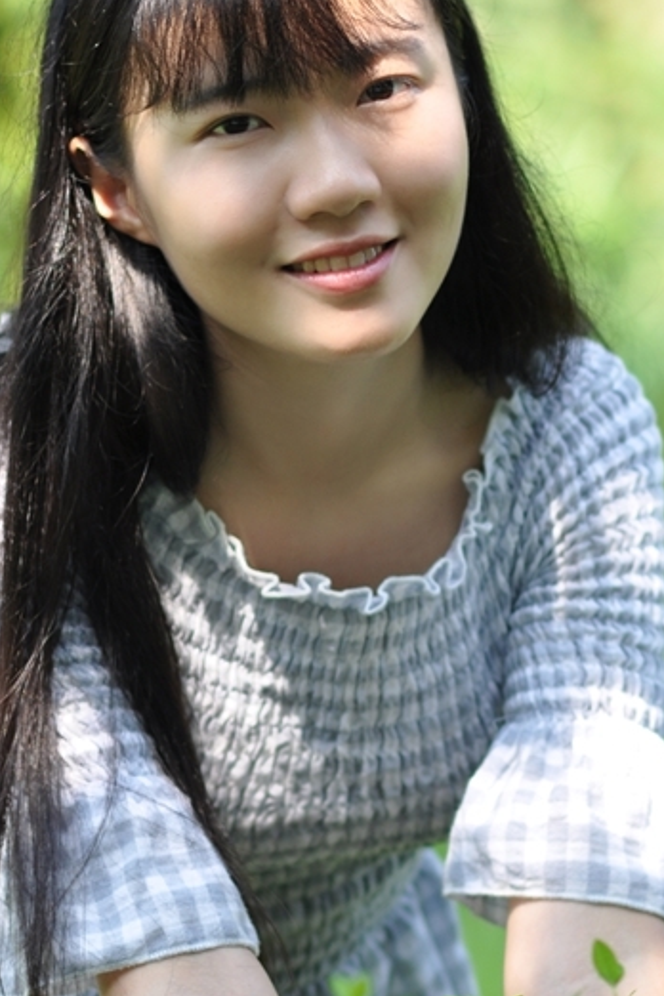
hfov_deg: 5.5
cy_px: 488
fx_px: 6916
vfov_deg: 8.2
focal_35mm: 250
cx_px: 408
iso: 200
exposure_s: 1/800
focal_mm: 85
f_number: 2.8
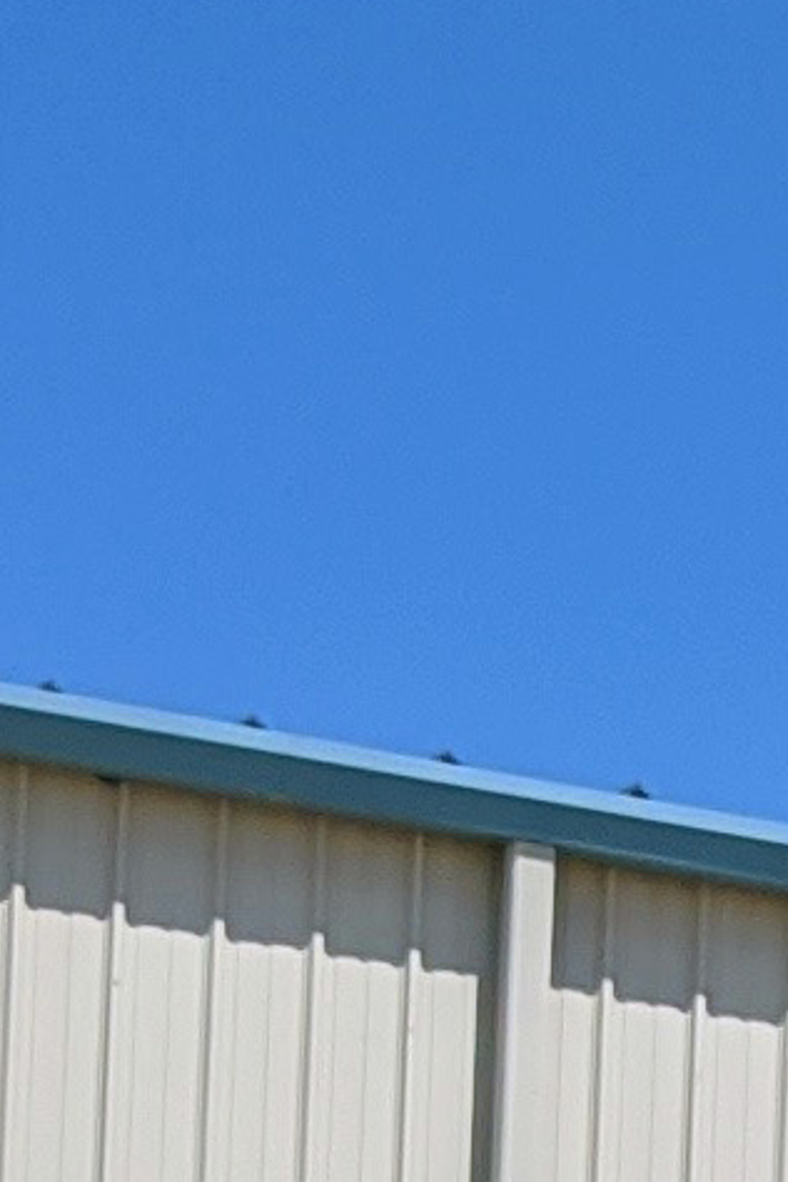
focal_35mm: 239
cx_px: 2469
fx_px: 7847
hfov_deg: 5.4
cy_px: 2459
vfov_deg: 8.2
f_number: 1.73
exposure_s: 1/4695
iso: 78
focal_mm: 4.38
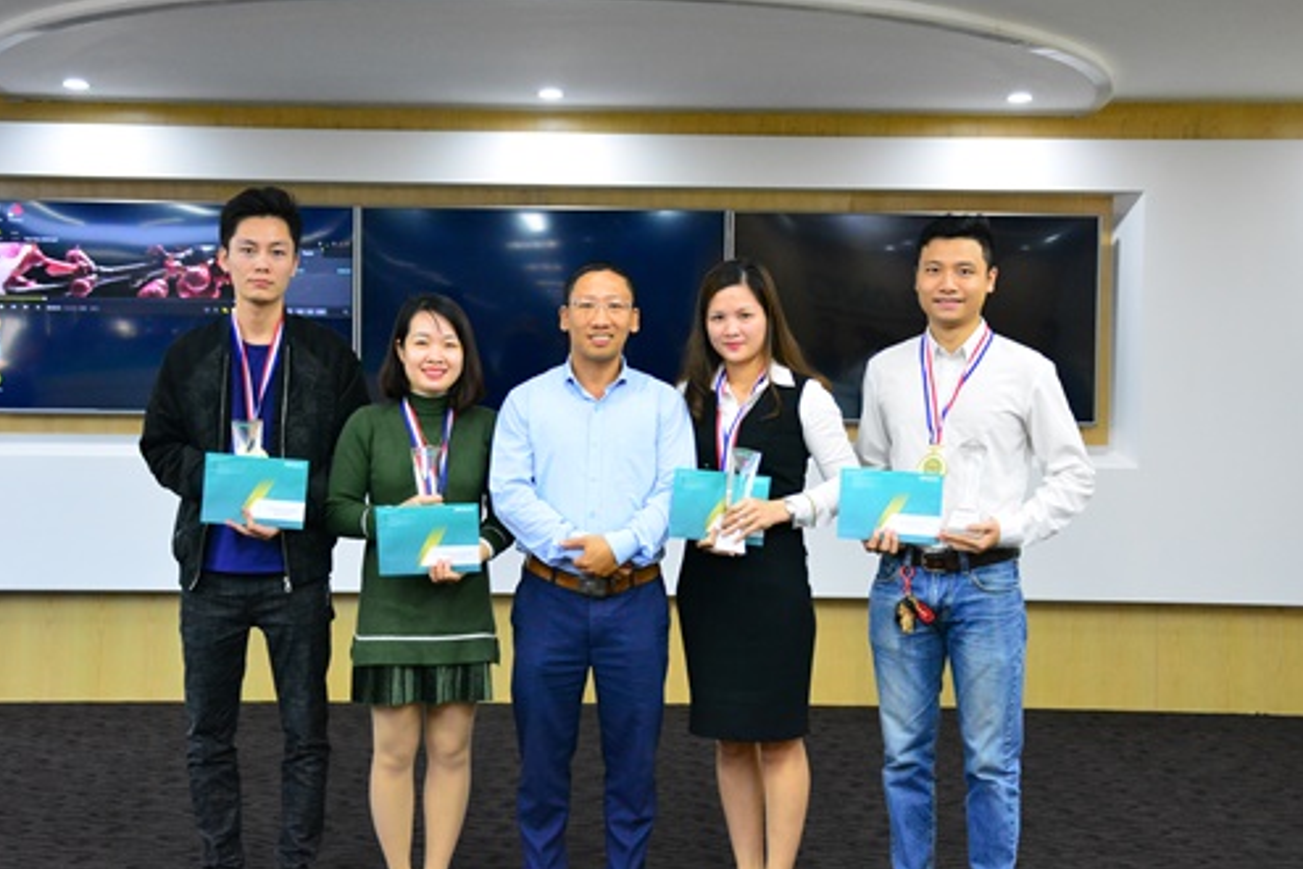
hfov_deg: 39.6
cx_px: 619
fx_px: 1810
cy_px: 391
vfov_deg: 27.0
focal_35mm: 50
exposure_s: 1/200
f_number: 4
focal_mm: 30
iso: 3200
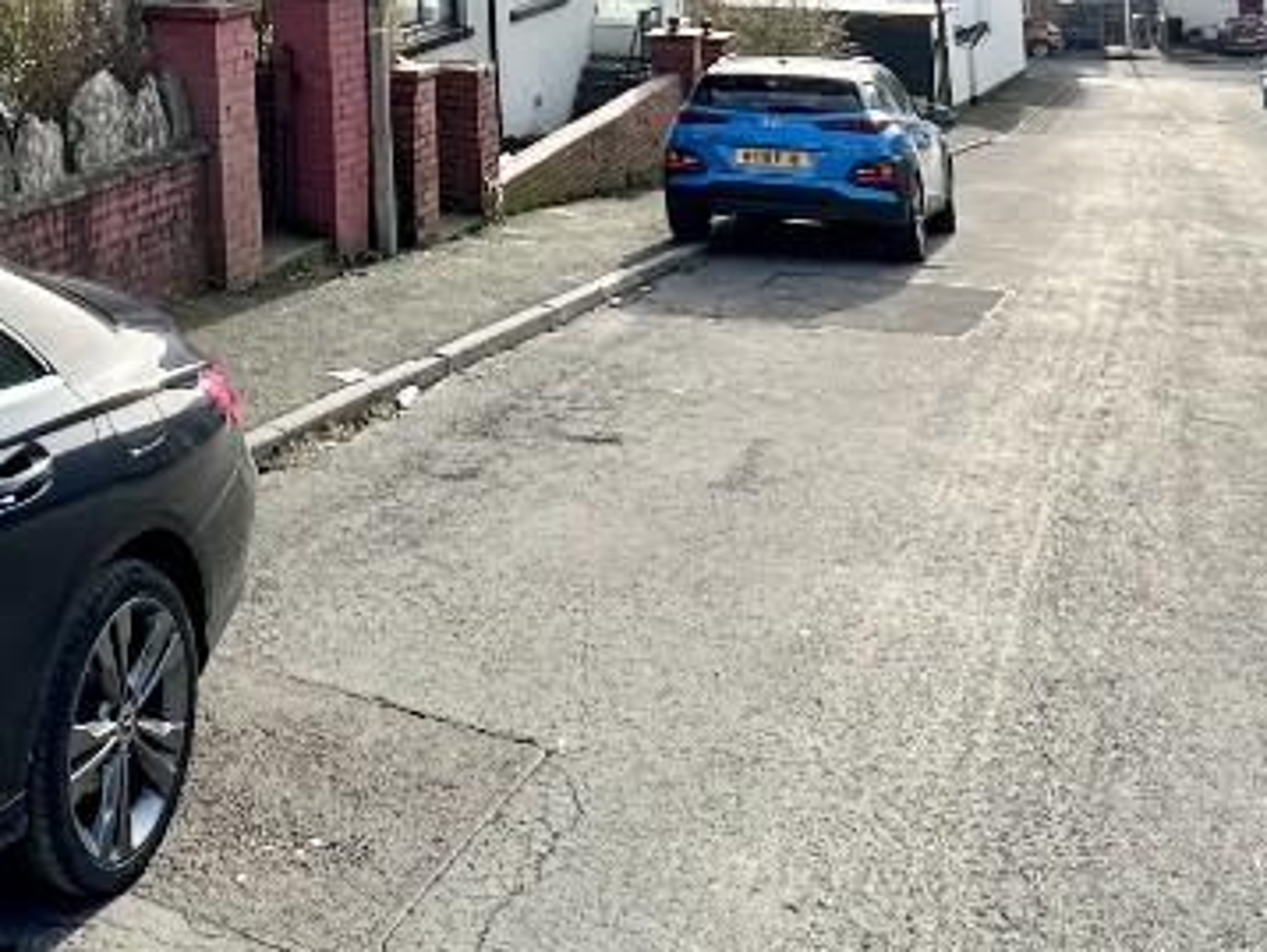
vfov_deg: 29.9
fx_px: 1465
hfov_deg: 40.4
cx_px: -28
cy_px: -234
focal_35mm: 40
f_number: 2.2
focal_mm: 2.22
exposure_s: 1/2564
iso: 50
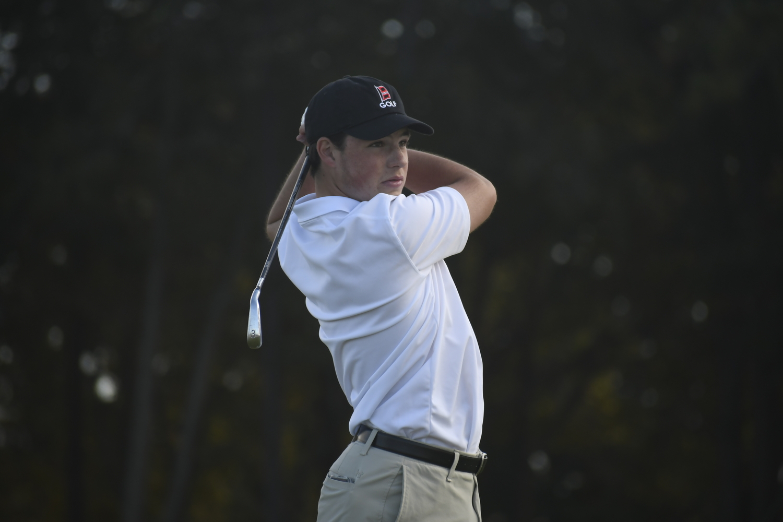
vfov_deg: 3.1
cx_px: 392
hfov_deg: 4.6
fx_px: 9787
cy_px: 261
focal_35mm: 450
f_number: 6.3
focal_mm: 300
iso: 400
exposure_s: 1/640
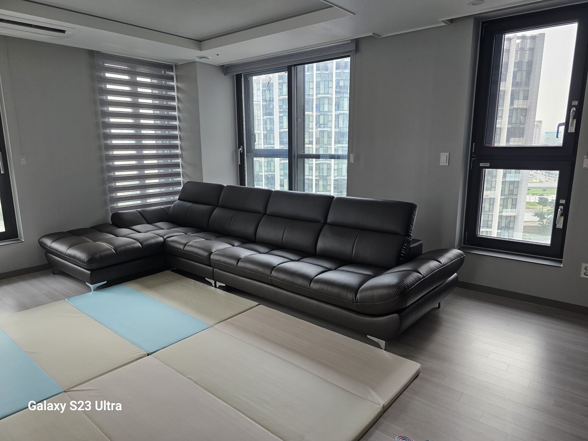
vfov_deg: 58.9
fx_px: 391
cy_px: 220
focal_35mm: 23
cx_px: 294
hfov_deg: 73.9
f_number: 1.7
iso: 125
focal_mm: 6.3
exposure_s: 1/180
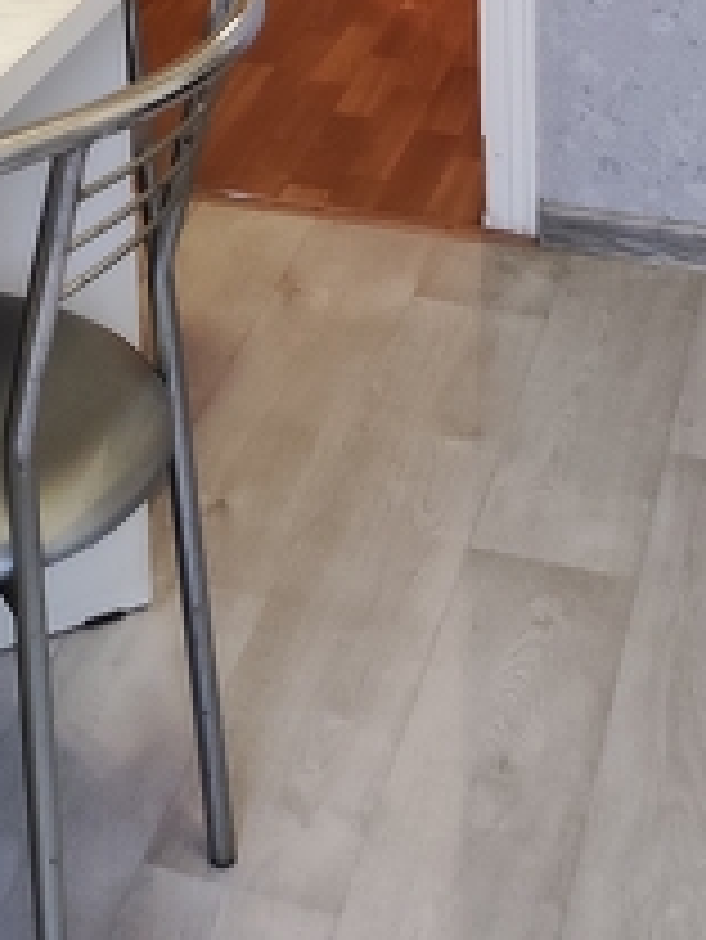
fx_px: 1413
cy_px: -472
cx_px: 20
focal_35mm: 52
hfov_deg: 26.7
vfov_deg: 26.5
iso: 1712
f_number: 1.79
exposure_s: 1/33
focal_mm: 4.74
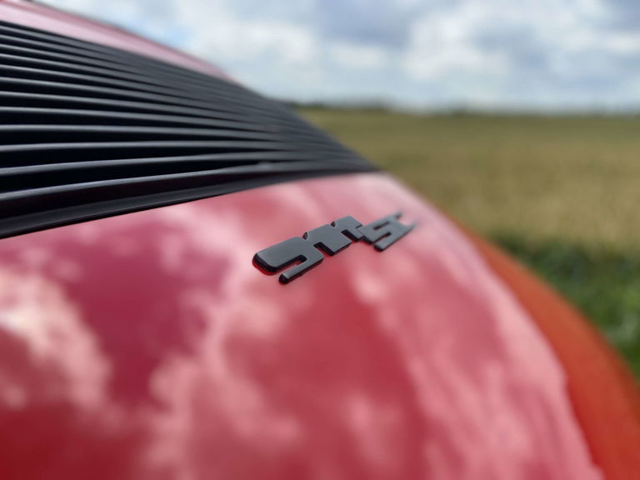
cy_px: 240
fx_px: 481
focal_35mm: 26
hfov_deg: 67.3
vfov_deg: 53.1
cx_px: 320
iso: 32
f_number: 1.8
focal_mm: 4.25
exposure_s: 1/2028
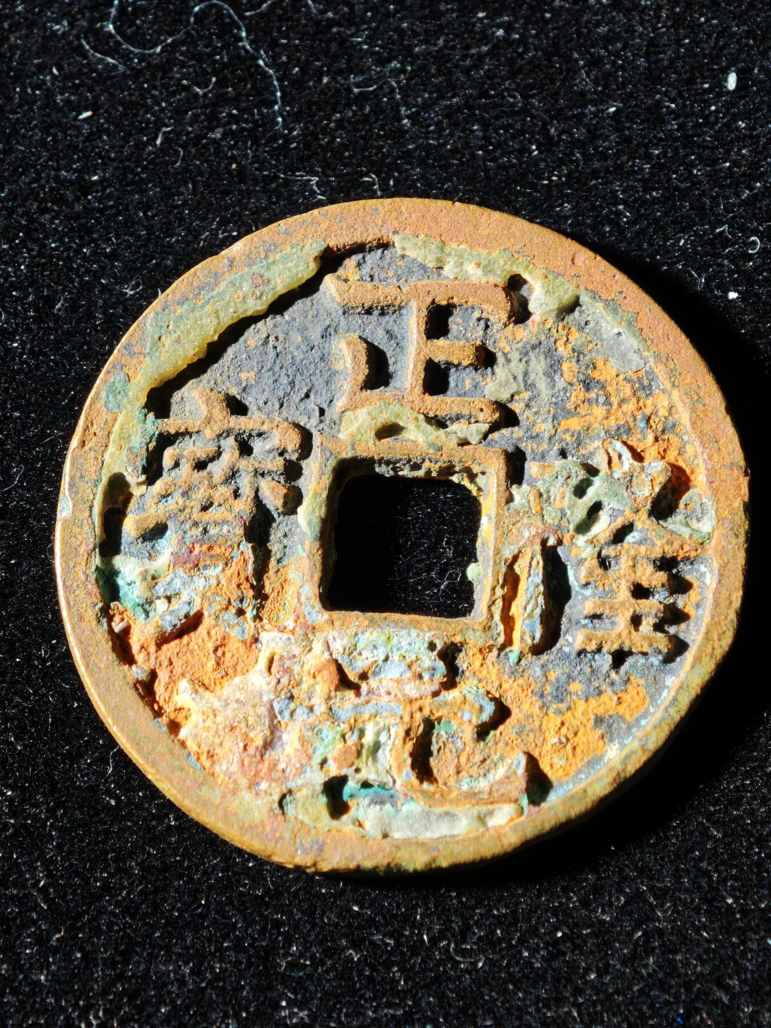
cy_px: 514
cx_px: 386
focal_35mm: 113
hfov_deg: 13.1
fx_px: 3356
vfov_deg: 17.4
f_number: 2
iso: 200
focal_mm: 9
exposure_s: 1/98.9
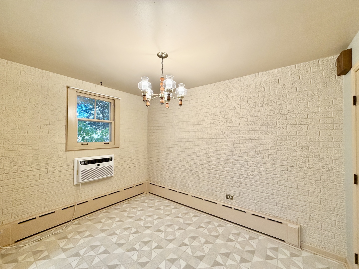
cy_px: 134
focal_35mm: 14
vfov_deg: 85.7
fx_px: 145
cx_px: 180
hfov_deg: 102.1
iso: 160
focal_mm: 2.22
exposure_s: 1/120
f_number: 2.2
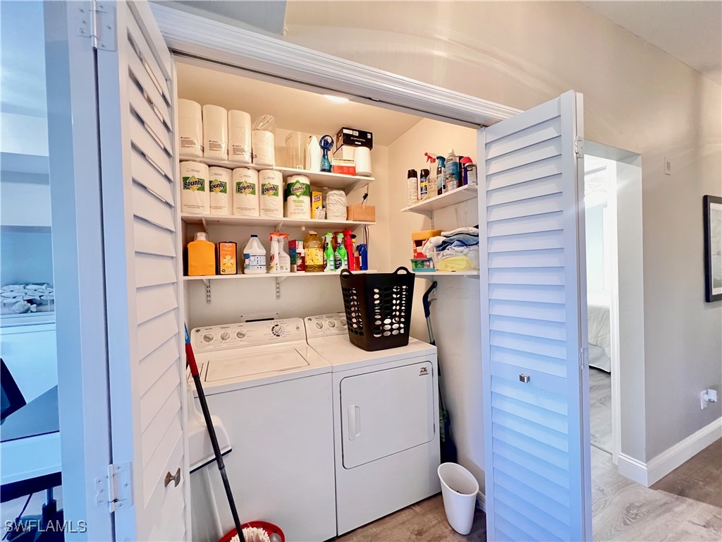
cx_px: 361
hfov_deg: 106.2
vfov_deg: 89.9
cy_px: 271
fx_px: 271
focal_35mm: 13
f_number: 1.8
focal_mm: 1.57
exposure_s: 1/40
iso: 800
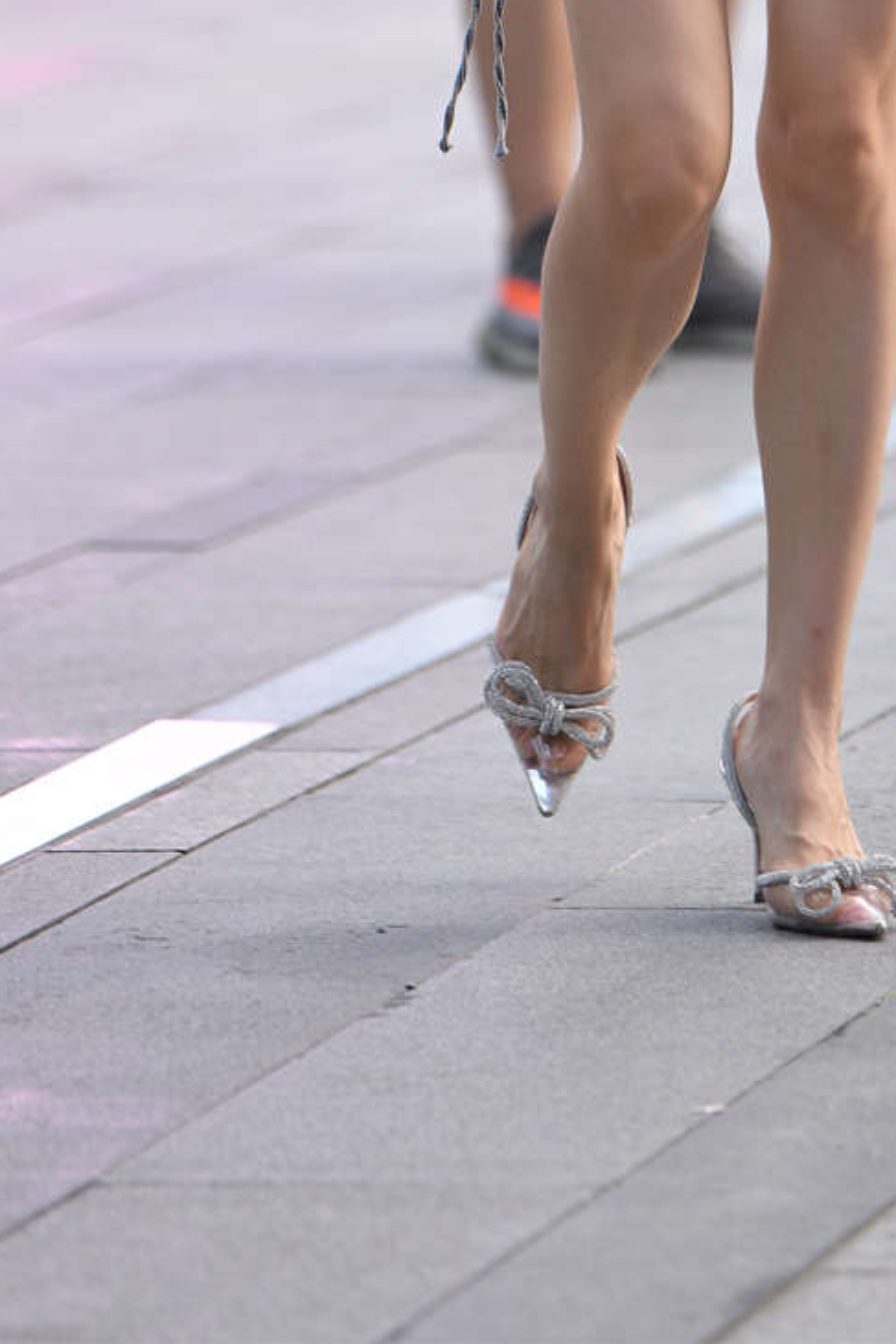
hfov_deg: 3.3
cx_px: 964
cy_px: -311
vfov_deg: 4.9
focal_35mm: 419
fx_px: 15634
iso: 800
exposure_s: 1/500
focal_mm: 170
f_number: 3.2
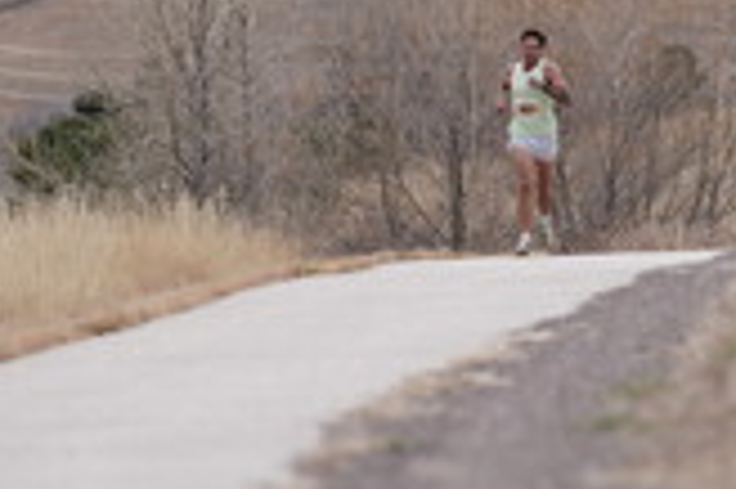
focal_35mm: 672
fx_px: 13725
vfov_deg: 2.0
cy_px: -38
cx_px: 583
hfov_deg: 3.1
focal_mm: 200
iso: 250
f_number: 3.2
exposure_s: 1/1250
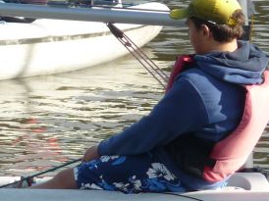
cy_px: 91
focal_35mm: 886
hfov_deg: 2.2
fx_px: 6879
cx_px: -31
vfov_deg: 1.7
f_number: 4.9
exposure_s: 1/250
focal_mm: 47
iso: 100
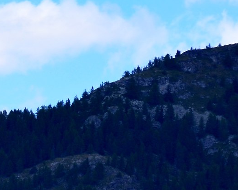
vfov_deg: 3.4
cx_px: -291
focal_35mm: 455
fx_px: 3204
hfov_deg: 4.2
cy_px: 295
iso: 200
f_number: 11
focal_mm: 70
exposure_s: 1/400
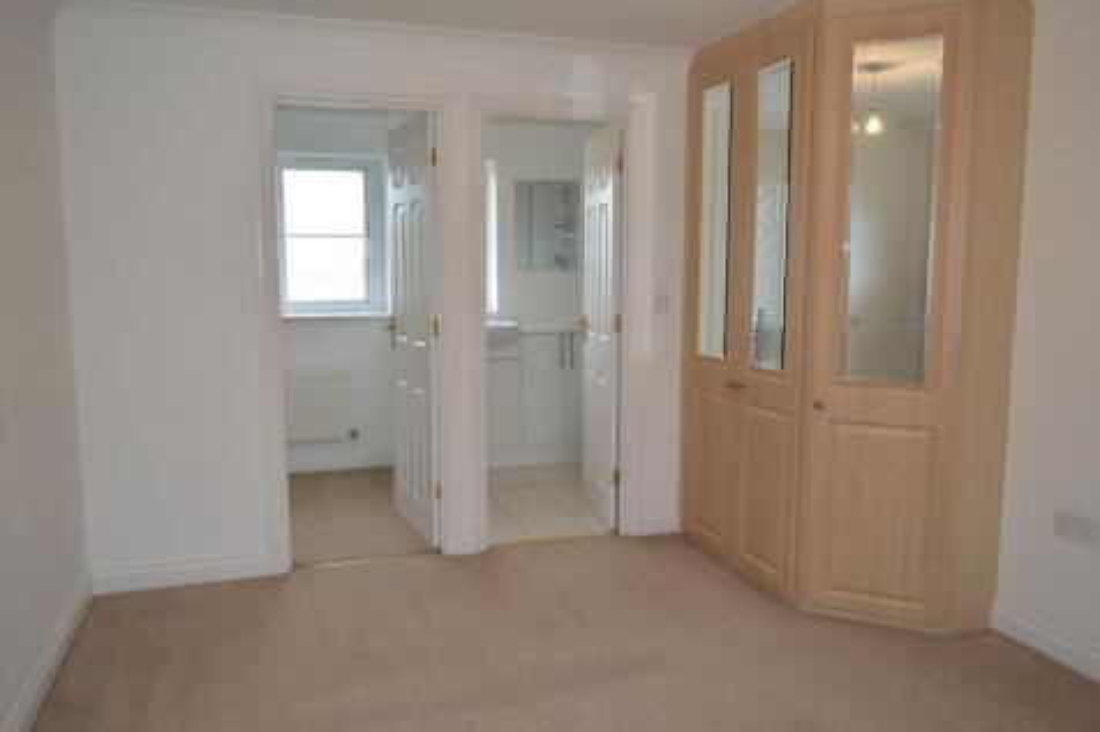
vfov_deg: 47.9
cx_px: 550
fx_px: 825
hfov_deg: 67.4
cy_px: 366
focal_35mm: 27
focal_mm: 18
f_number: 4
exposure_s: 1/100
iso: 400
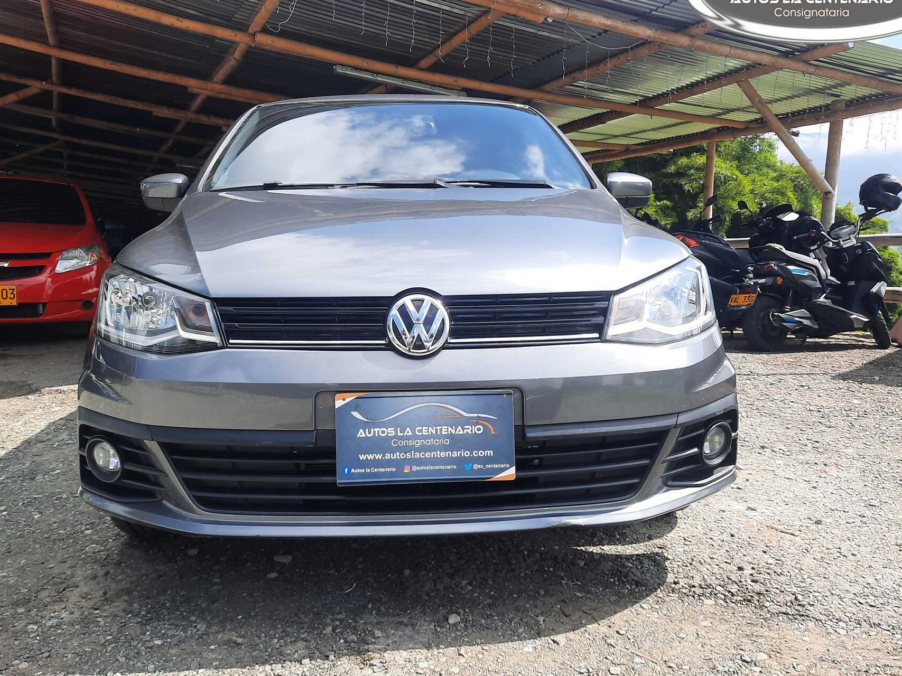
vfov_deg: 46.8
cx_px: 421
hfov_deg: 59.9
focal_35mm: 30
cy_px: 333
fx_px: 782
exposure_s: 1/655
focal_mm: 4.6
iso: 32
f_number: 2
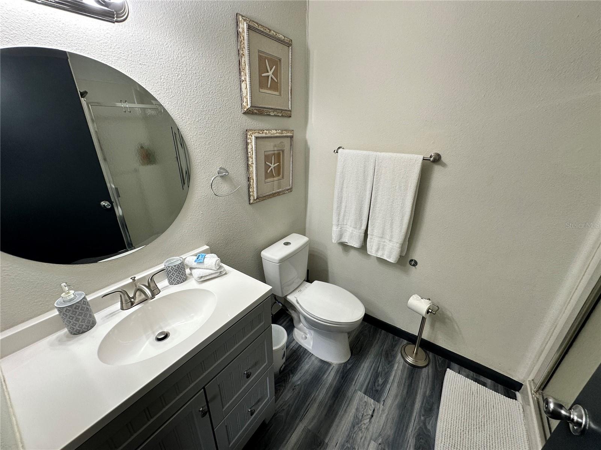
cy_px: 225
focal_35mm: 14
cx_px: 300
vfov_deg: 85.7
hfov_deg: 102.1
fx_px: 243
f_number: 2.2
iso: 125
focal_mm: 2.22
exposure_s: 1/120
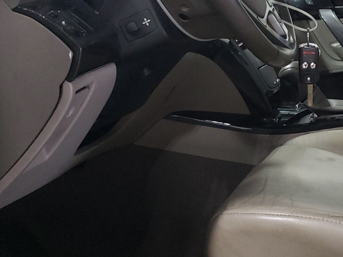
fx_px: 654
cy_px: 30
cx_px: 364
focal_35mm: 66
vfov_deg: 21.8
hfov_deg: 27.2
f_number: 1.5
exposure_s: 1/60.2
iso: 150
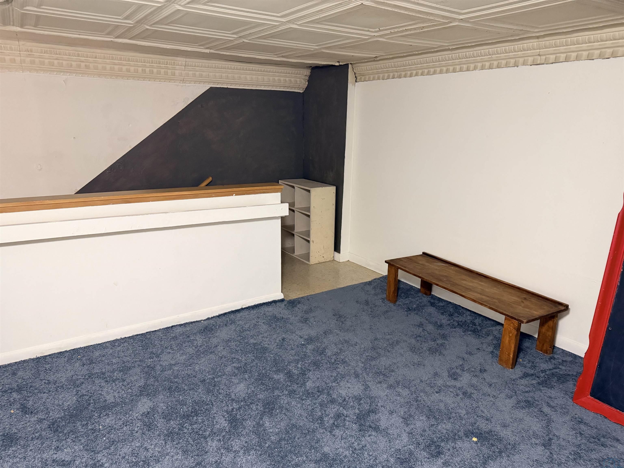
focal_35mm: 24
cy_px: 234
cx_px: 312
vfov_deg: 56.8
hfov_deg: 71.6
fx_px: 433
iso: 500
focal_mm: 6.76
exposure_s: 1/60
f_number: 1.78
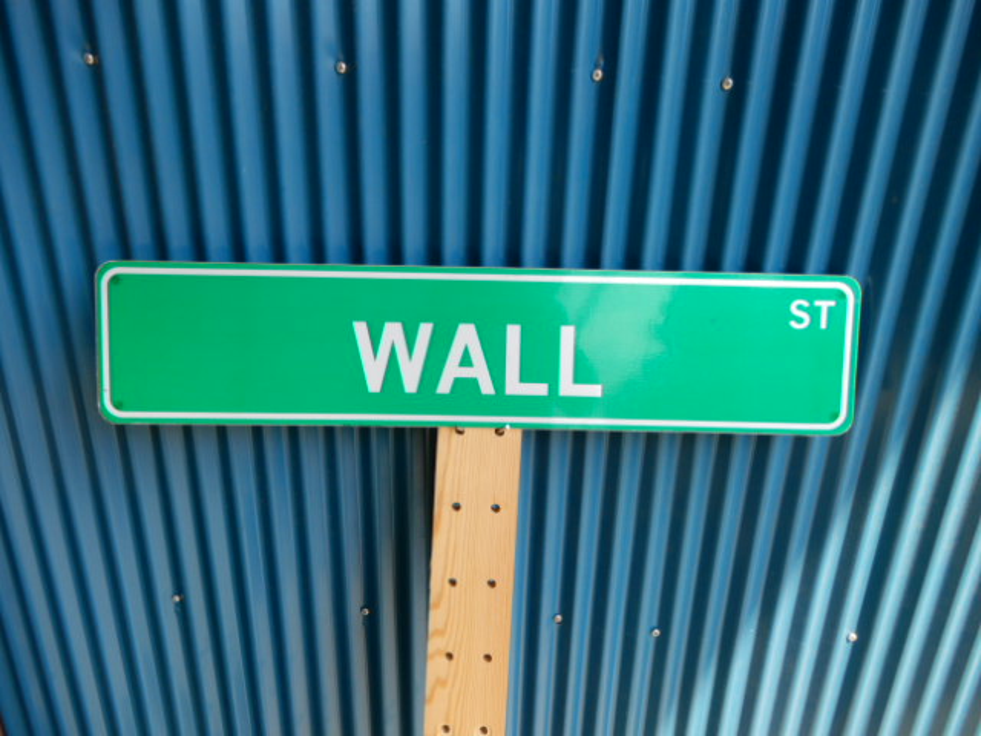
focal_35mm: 24
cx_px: 490
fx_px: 680
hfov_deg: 71.6
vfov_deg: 56.8
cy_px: 368
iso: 80
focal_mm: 4.3
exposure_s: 1/200
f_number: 3.4
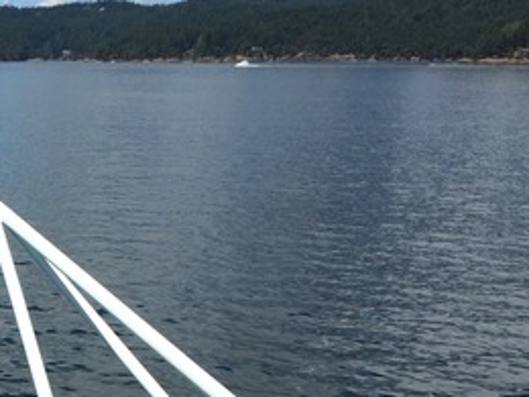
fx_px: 1131
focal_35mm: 74
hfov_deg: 23.6
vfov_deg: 19.4
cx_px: -134
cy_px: 389
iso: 32
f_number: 2.2
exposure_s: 1/2283
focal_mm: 4.15
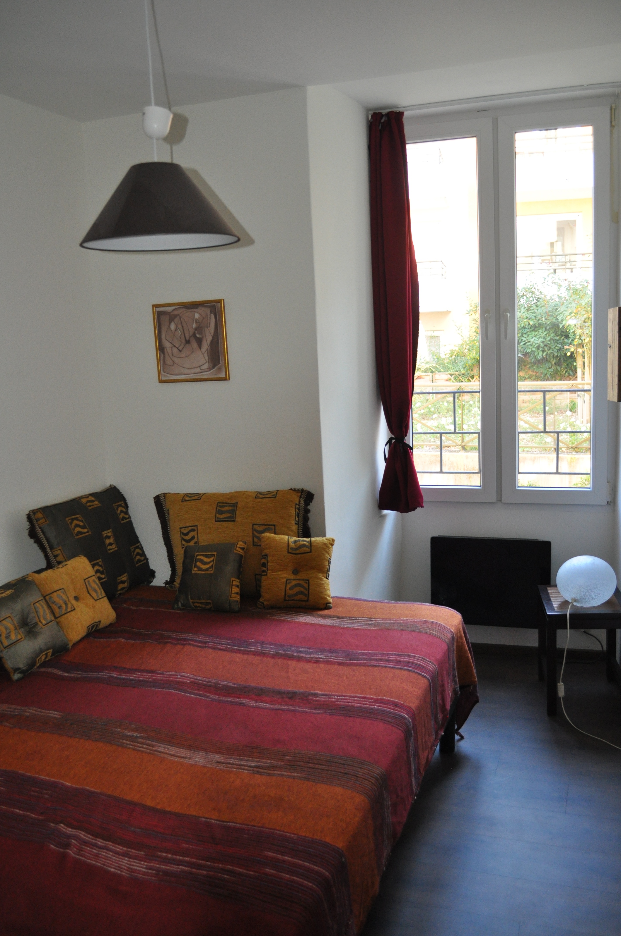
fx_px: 856
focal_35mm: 33
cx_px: 310
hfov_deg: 39.9
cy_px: 468
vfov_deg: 57.3
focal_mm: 22
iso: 800
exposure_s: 1/60
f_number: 3.8
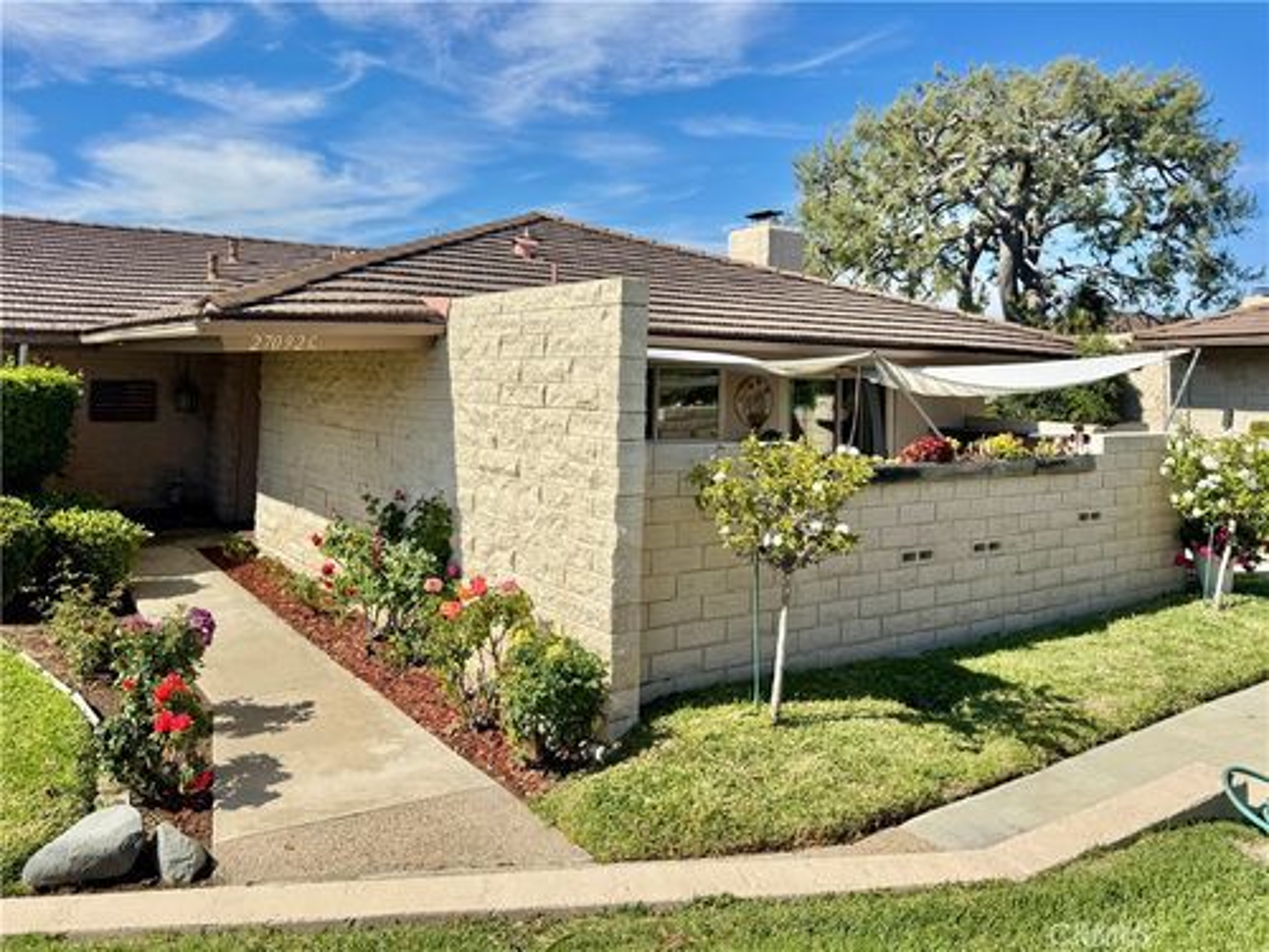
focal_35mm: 24
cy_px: 476
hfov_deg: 71.6
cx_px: 634
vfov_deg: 56.8
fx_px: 880
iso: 80
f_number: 1.78
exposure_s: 1/4950
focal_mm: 6.76
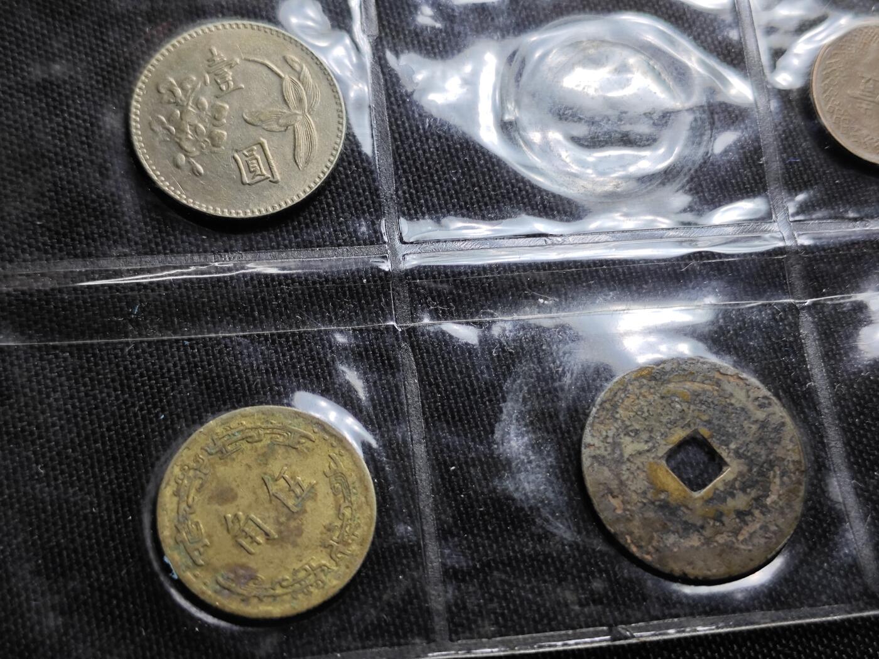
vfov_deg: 29.7
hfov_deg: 38.9
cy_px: 330
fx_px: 1244
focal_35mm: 49
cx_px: 440
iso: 50
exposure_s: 1/100
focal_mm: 5.84
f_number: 1.6
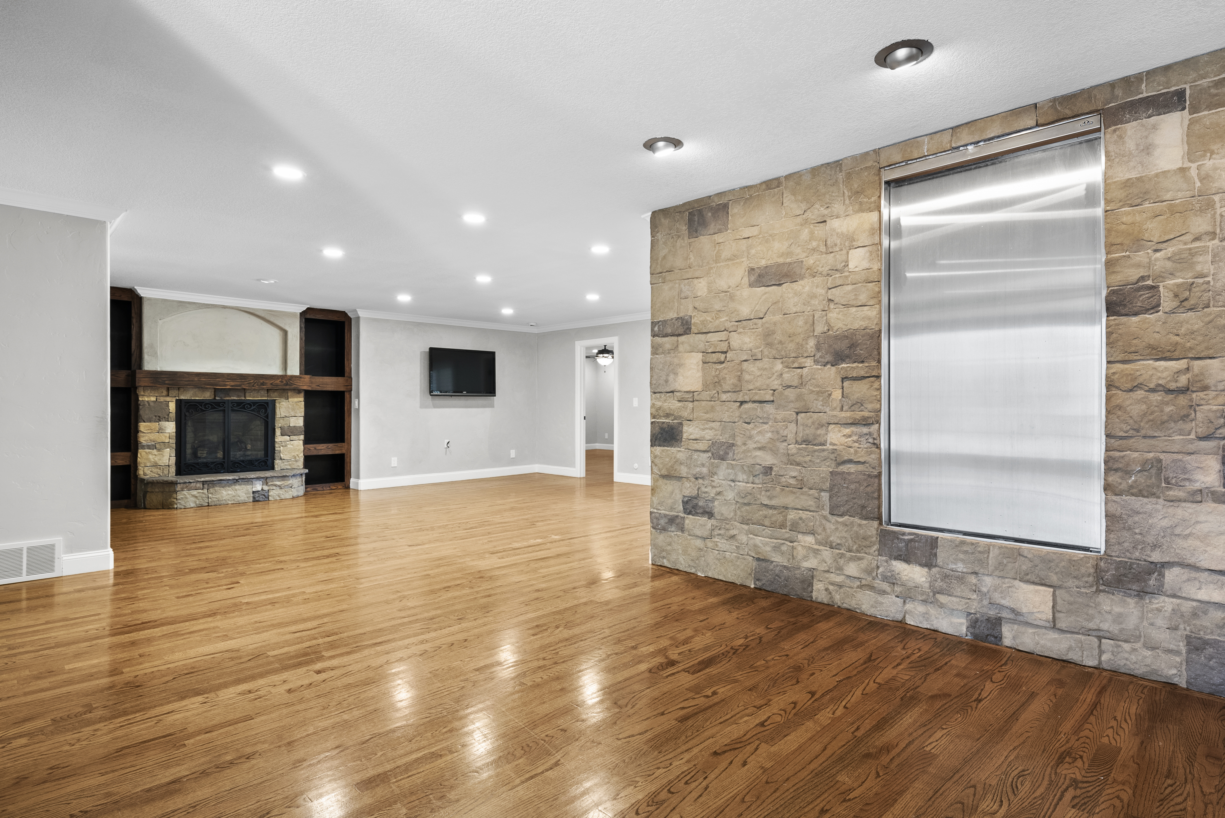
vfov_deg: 64.6
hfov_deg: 86.9
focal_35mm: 19
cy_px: 409
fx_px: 647
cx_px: 612
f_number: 8
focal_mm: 19
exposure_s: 1/3
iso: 640
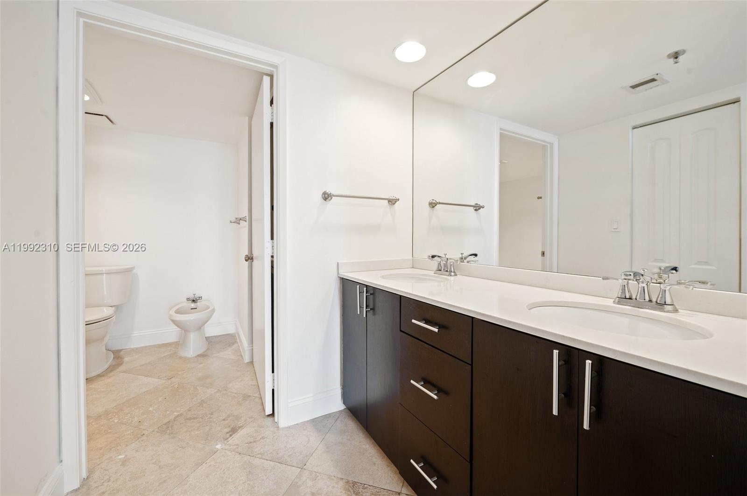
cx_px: 374
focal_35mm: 14
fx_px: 290
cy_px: 248
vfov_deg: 81.1
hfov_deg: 104.3
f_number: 8
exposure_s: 1/5
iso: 200
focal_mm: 14
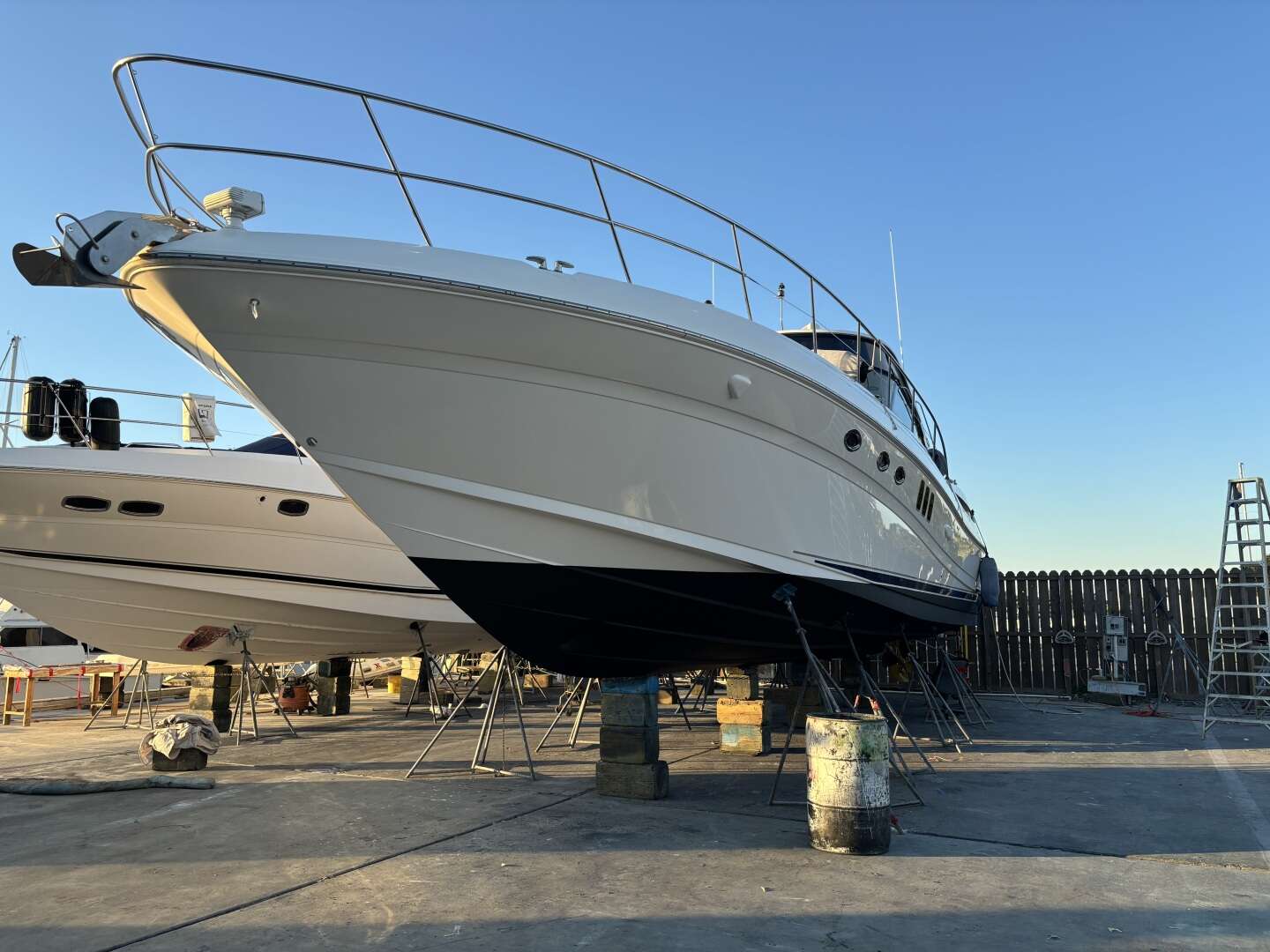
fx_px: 954
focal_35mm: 26
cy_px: 476
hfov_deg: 67.3
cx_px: 635
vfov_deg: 53.1
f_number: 1.6
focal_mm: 5.96
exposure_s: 1/978
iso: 50
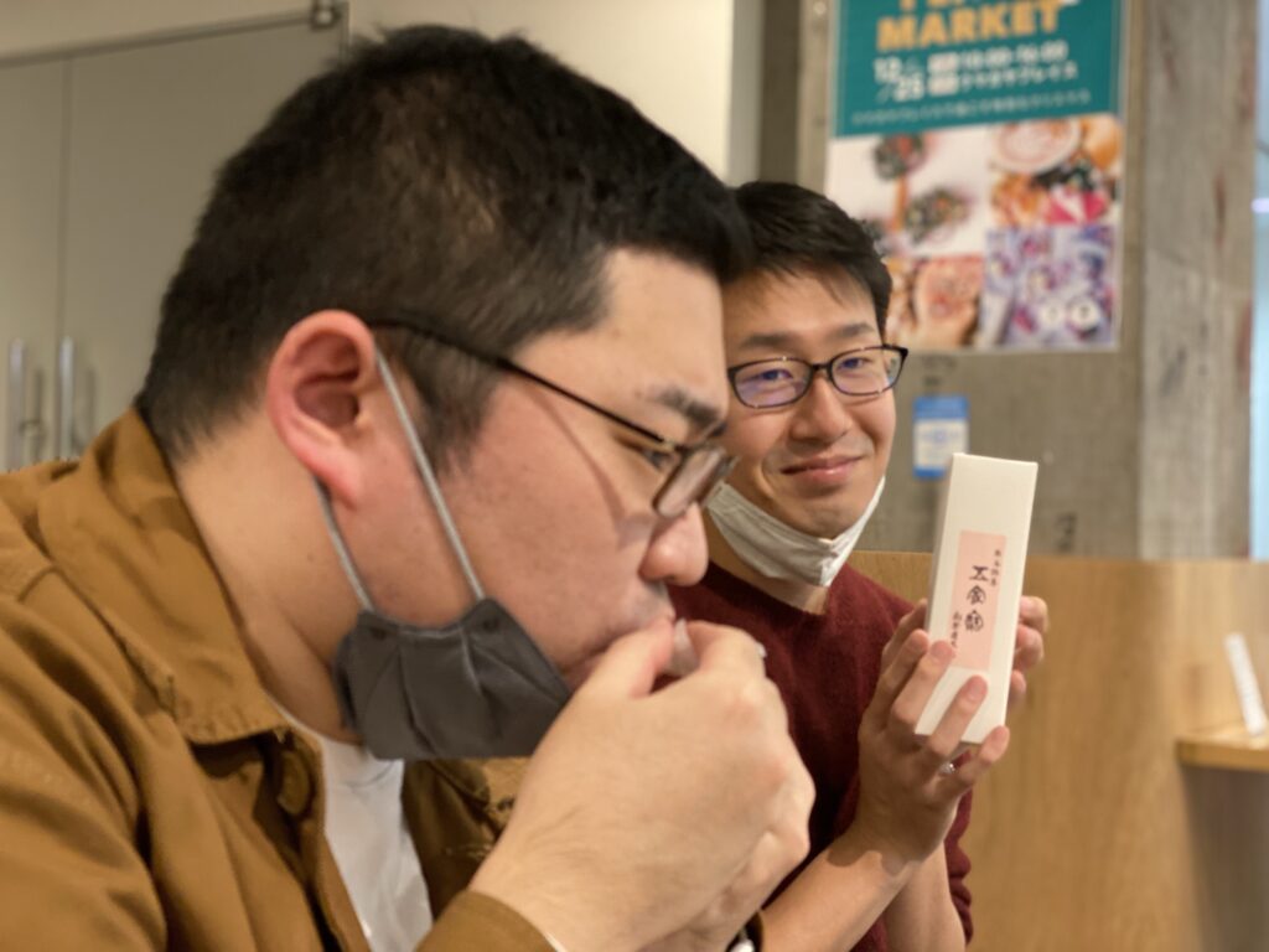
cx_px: 634
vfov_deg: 28.0
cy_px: 476
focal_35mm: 52
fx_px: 1906
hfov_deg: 36.8
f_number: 2
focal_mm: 6
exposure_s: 1/33
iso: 160
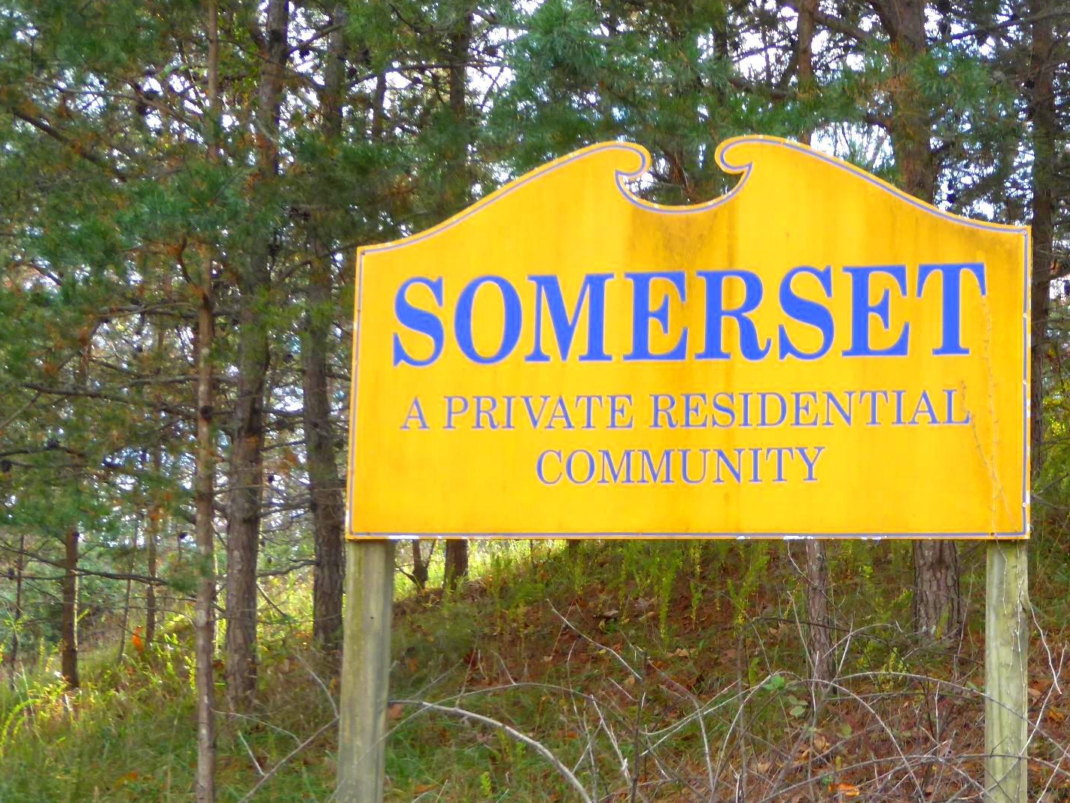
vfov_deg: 20.4
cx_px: 727
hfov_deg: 26.8
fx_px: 2226
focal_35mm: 72
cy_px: 551
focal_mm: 9
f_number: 4.1
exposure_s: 1/60
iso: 160
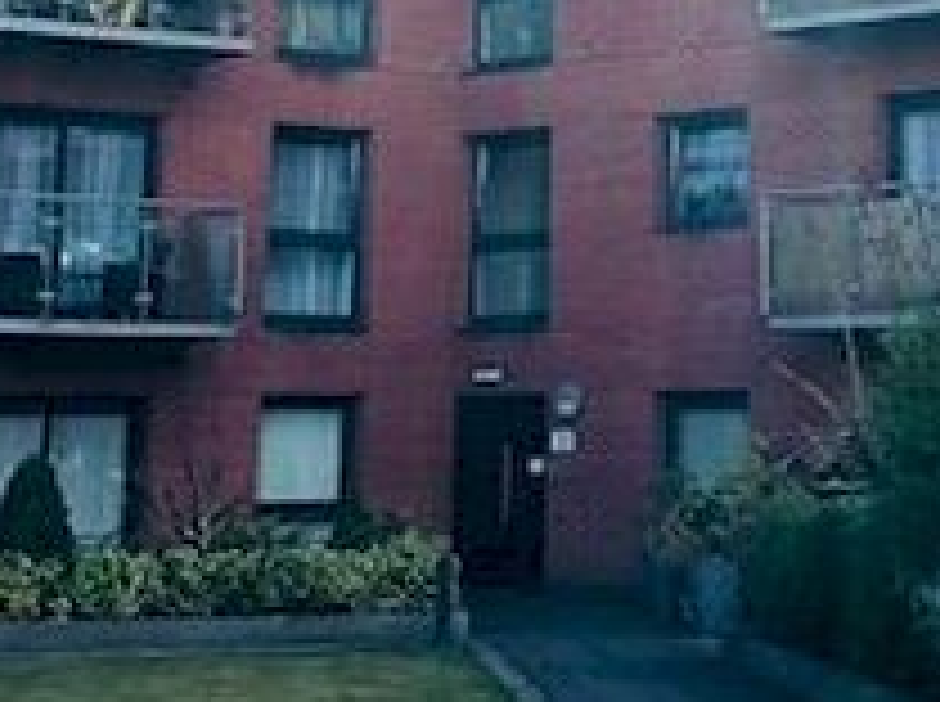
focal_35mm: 94
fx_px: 2548
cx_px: 670
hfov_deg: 20.8
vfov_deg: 15.1
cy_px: -160
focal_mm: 3.99
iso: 20
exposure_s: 1/1043
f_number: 1.8
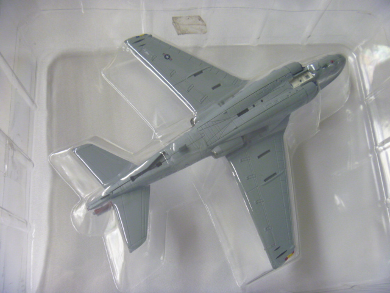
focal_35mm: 35
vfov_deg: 40.7
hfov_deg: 52.6
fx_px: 394
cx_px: 195
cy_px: 146
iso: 320
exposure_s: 1/30
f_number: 3.5
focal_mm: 6.3
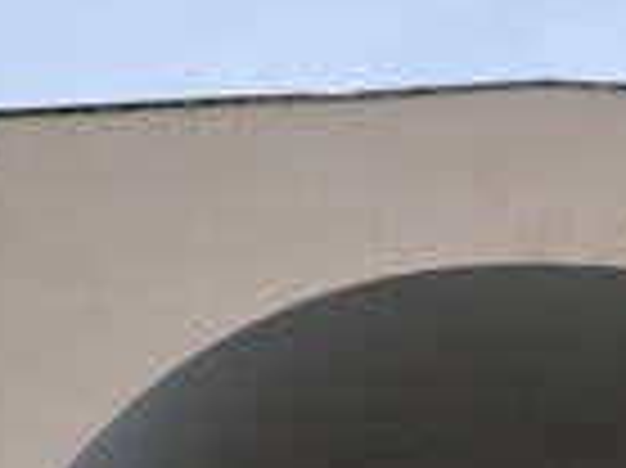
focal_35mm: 224
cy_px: 1190
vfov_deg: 6.3
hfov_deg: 8.8
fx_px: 4047
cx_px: 626
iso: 400
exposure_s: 1/500
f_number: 7.1
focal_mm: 24
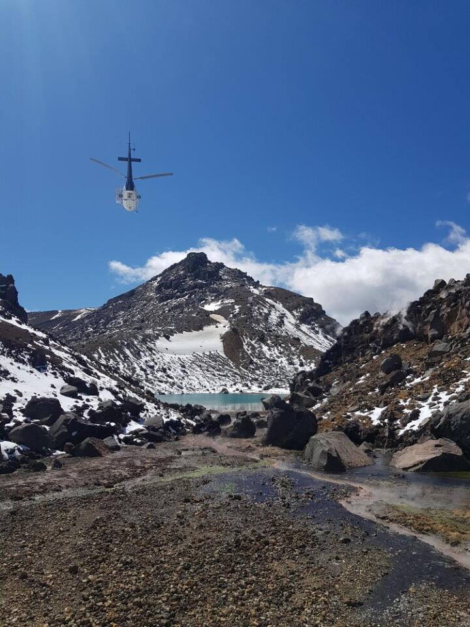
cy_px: 314
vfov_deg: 67.3
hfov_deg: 53.1
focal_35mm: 26
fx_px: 471
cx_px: 235
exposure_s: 1/4816
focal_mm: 4.2
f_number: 1.7
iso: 40
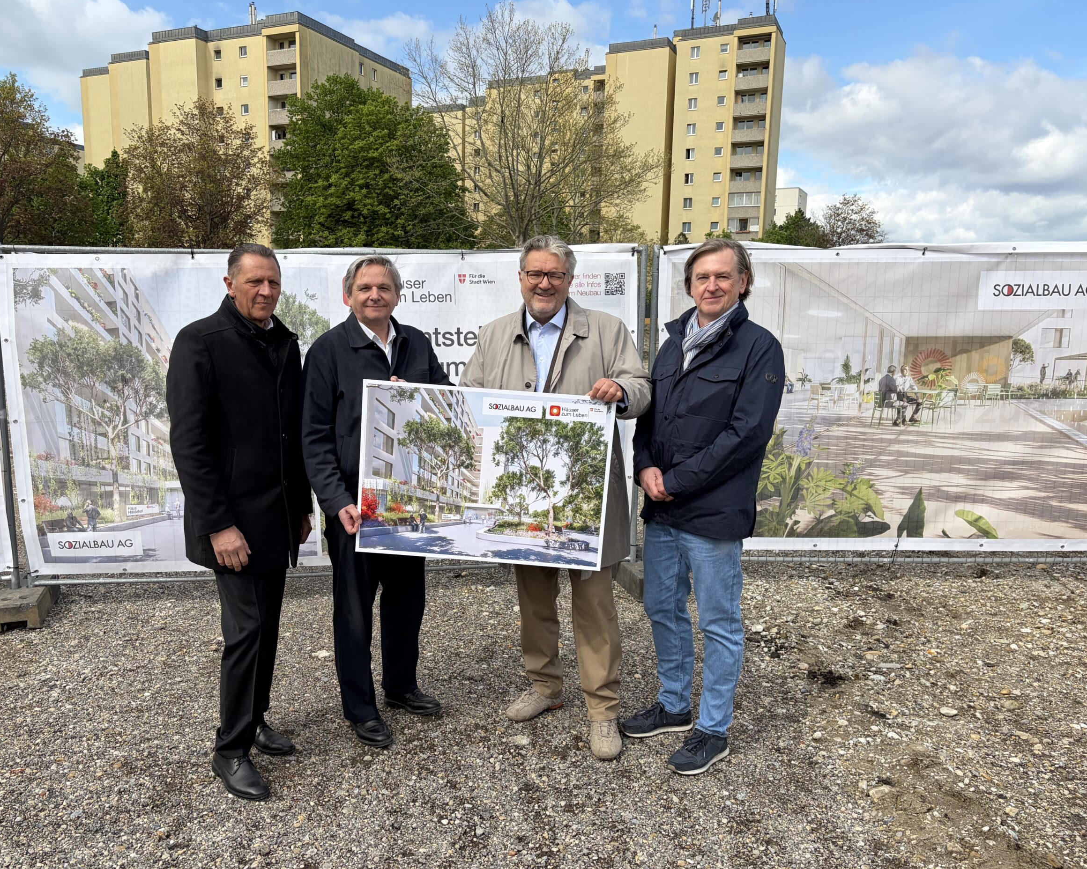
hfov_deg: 62.1
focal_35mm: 28
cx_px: 498
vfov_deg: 51.5
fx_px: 901
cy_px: 445
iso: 50
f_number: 1.6
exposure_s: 1/2747
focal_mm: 5.96
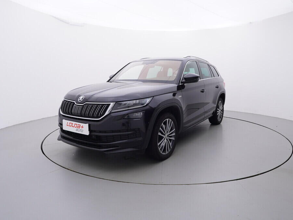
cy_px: 110
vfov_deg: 55.7
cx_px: 159
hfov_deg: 70.3
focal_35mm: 25
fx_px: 208
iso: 200
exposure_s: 1/80
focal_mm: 15
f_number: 5
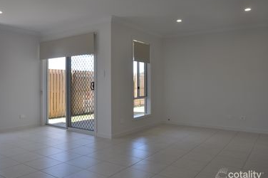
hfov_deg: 61.4
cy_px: 78
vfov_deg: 43.4
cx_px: 105
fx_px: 223
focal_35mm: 30
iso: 200
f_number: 8
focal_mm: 16
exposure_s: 1/60
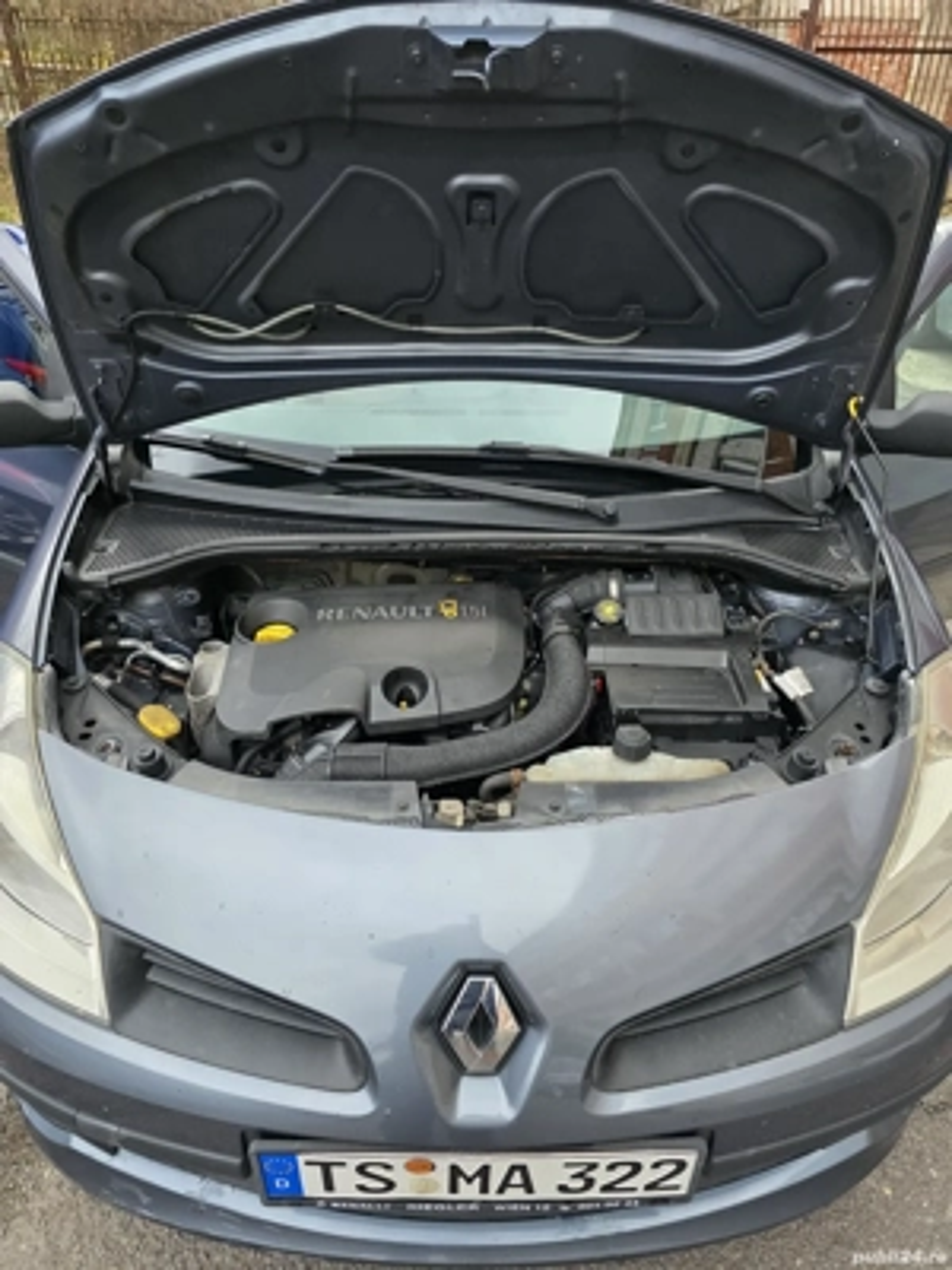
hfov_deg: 58.9
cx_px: 476
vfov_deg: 73.9
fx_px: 843
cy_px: 635
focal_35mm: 23
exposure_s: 1/180
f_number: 1.7
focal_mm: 6.3
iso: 200
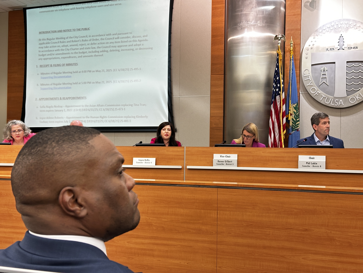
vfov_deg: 30.3
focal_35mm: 48
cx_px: 182
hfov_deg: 39.7
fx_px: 503
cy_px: 136
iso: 160
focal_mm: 6.86
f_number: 1.78
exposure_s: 1/60
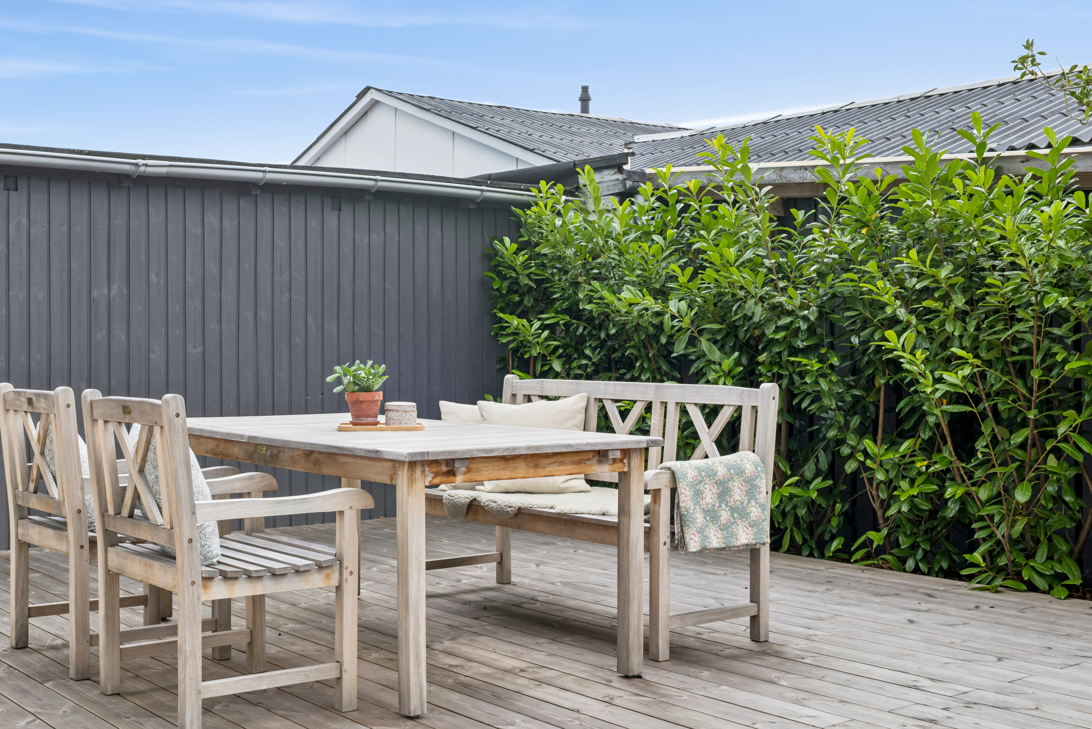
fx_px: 1365
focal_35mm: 45
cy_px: 346
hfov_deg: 43.2
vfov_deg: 29.9
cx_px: 400
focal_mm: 35
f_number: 11
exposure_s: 1/125
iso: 160
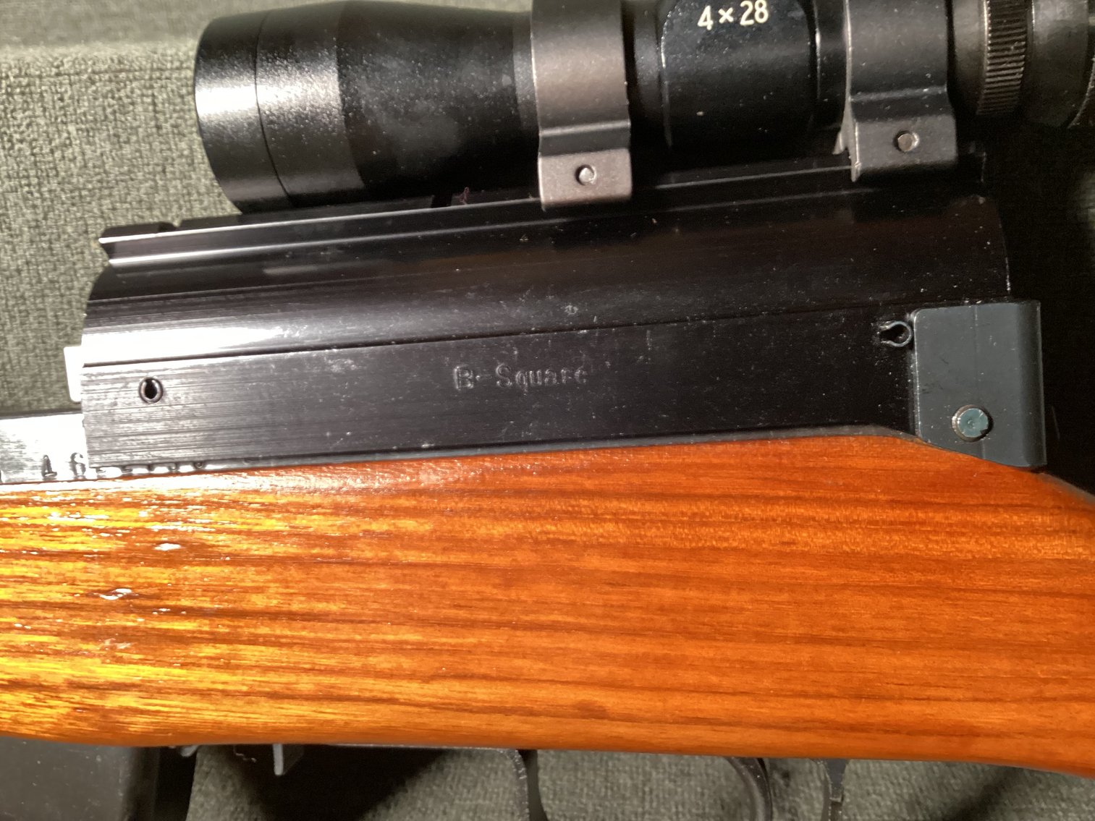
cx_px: 548
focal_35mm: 31
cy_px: 410
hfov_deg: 58.3
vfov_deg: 45.4
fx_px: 981
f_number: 2.4
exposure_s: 1/33
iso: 250
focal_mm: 3.3
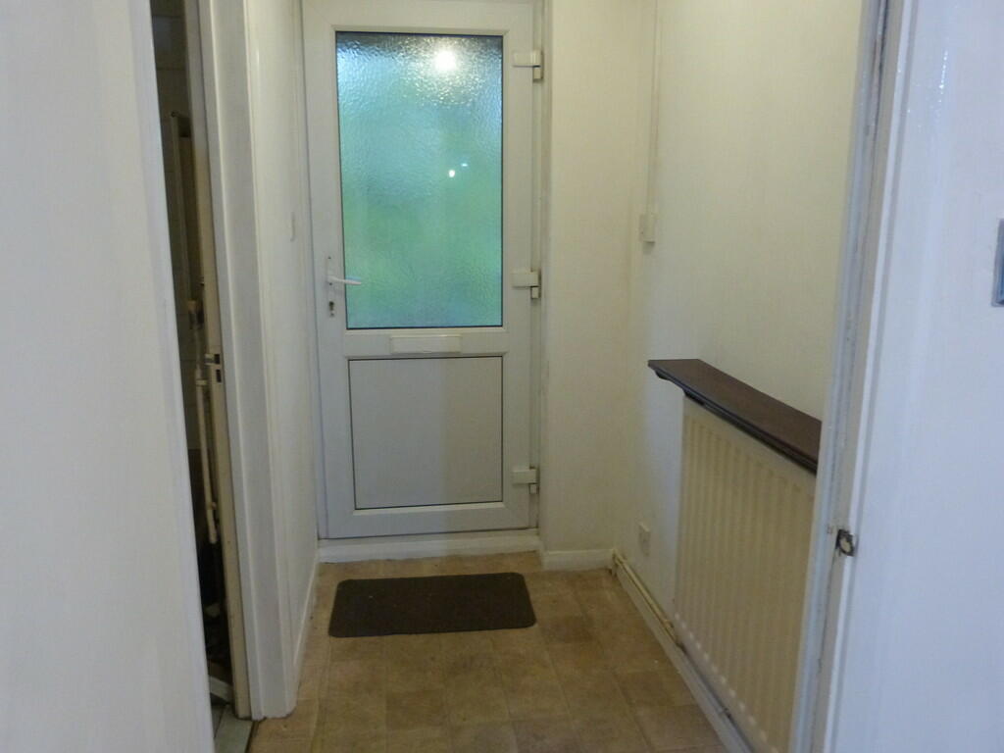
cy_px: 376
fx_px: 725
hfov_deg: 69.4
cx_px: 502
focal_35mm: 25
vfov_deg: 54.9
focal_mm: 4.5
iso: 400
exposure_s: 1/30
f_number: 2.8
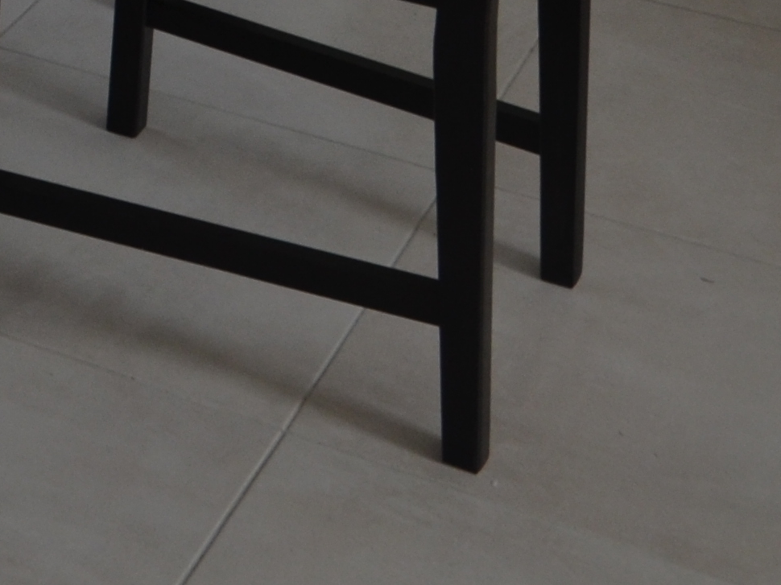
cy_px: -666
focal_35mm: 117
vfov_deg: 11.2
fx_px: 2639
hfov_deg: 14.3
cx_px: -731
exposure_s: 1/125
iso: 220
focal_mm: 16
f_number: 5.6
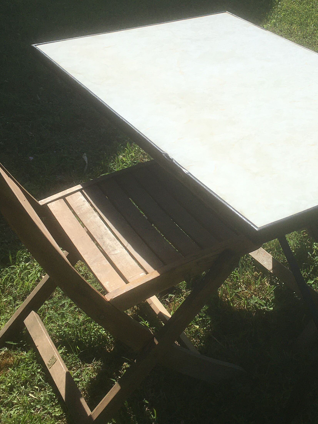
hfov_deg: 27.1
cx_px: 248
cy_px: 208
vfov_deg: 36.2
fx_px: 649
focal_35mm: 53
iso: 25
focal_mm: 4.15
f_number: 2.2
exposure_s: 1/2849
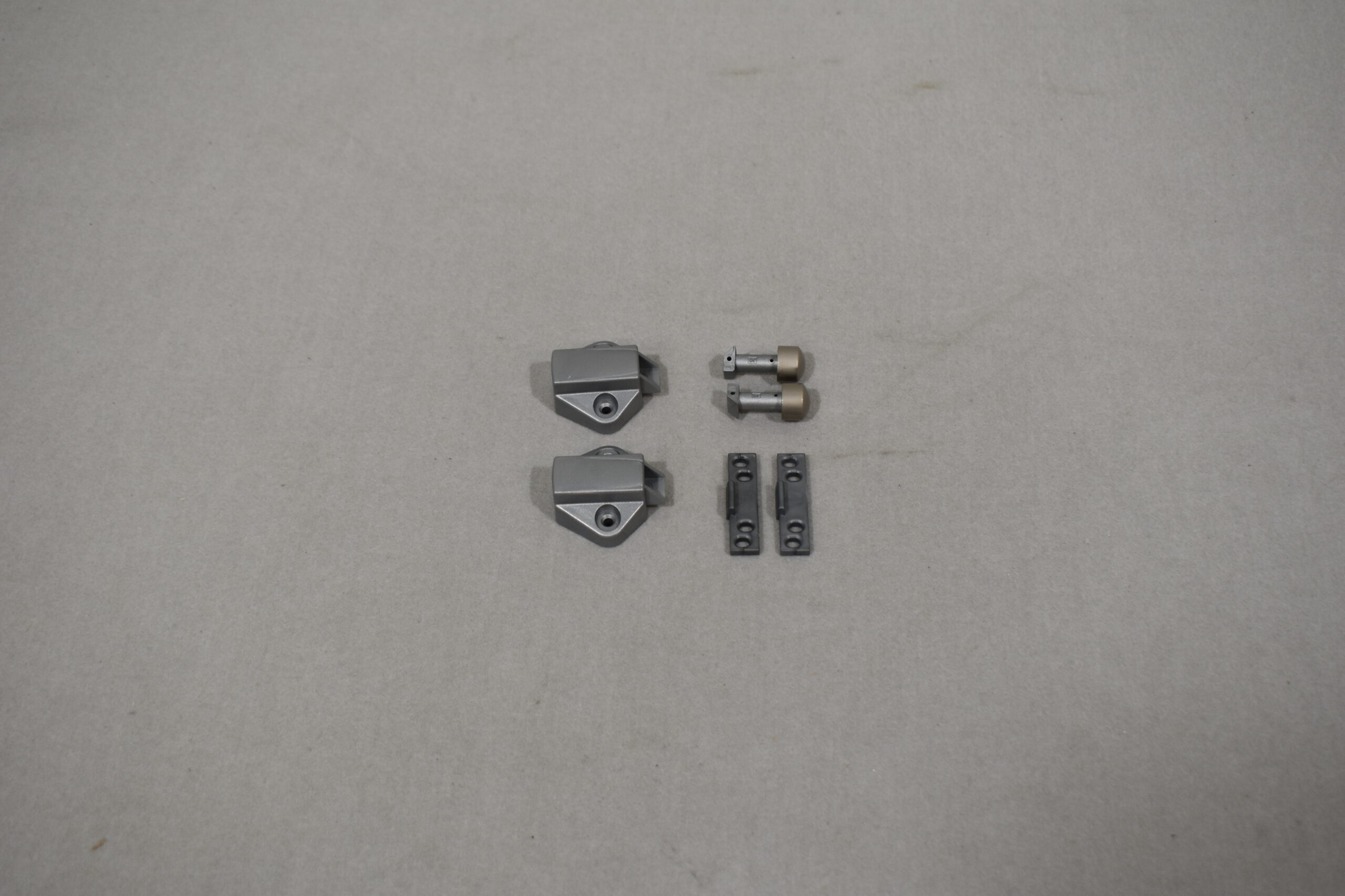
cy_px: 448
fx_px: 1569
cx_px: 672
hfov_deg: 46.4
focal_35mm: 42
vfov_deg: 31.9
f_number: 5.6
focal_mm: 28
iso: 360
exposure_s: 1/125
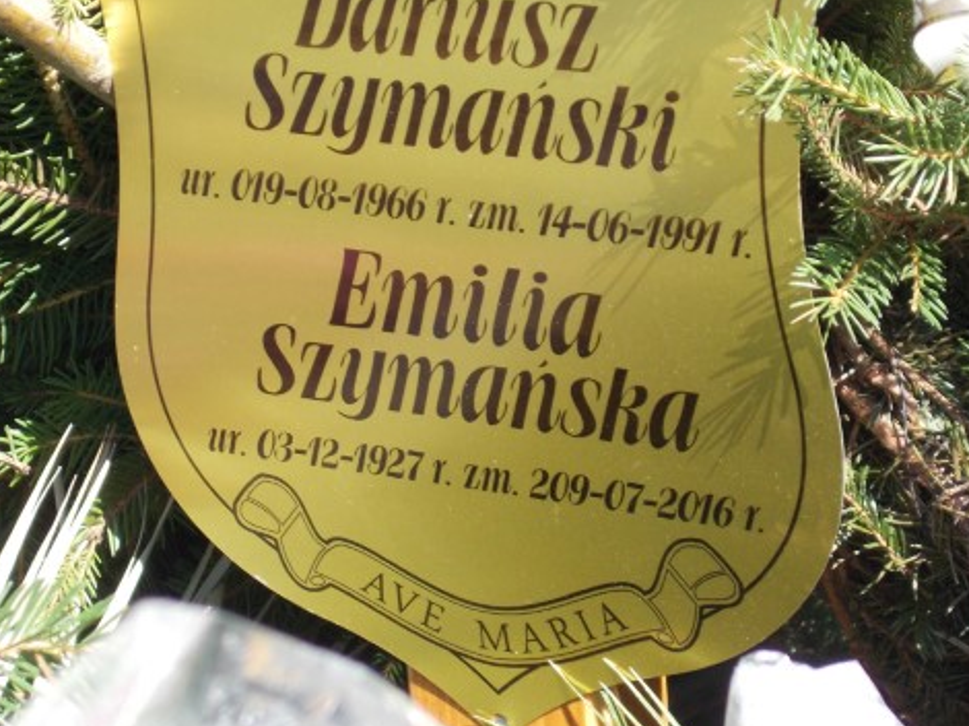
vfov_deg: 9.6
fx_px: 4309
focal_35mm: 154
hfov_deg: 12.8
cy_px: 258
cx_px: 466
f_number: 6
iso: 80
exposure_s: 1/80
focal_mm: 20.1
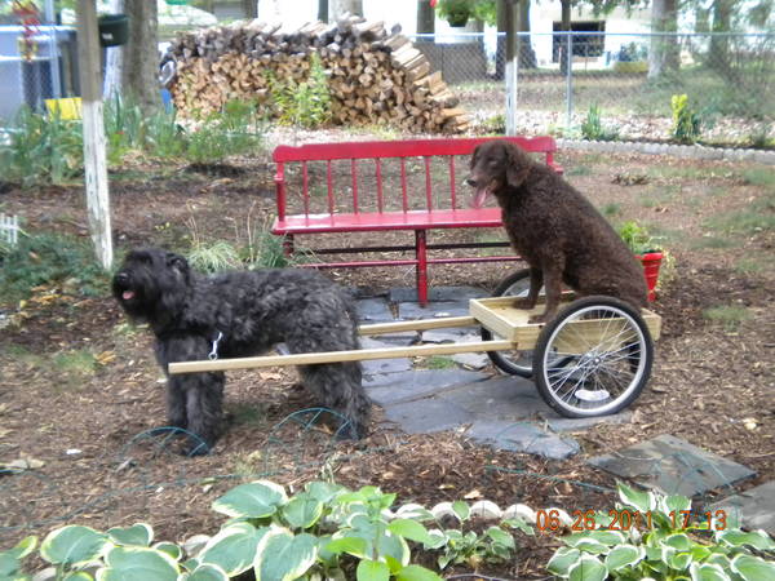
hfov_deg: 36.8
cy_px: 290
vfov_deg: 28.0
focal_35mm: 52
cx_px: 388
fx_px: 1164
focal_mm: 9.3
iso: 400
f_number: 3.9
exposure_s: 1/35.7
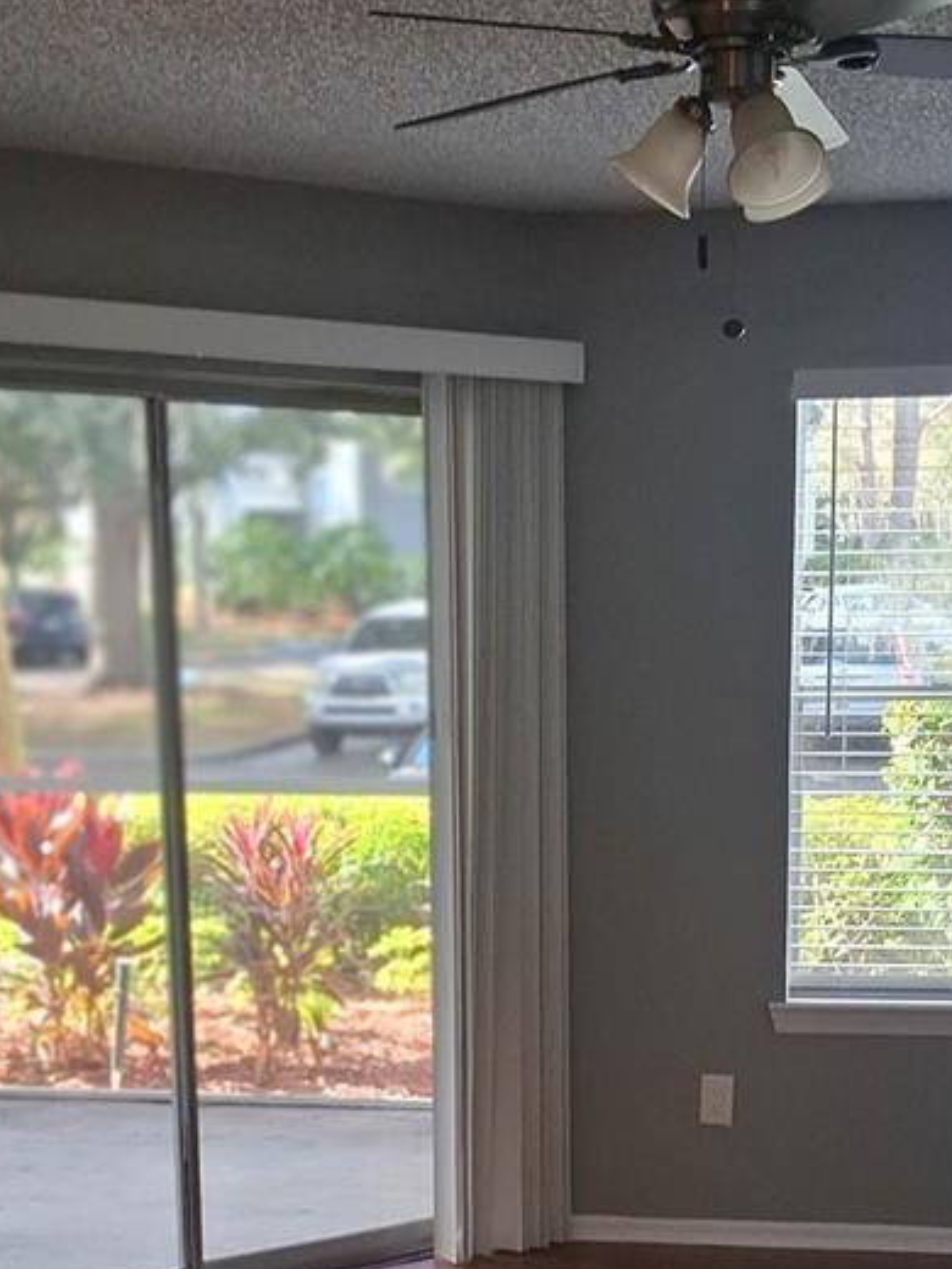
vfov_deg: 31.3
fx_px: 2200
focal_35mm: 60
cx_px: 561
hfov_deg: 24.4
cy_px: 1030
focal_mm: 3.98
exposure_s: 1/400
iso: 80
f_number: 1.8
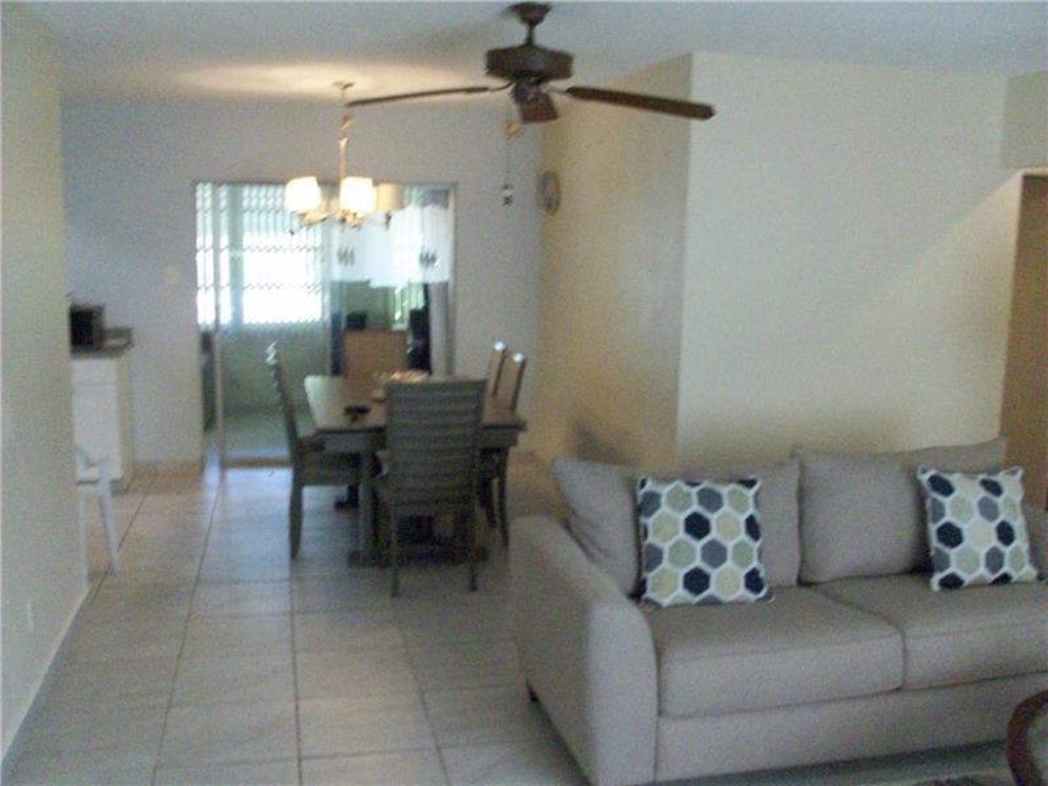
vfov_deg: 41.8
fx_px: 1029
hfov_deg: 54.0
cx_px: 524
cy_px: 393
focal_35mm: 34
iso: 452
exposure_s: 1/64
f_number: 2.8
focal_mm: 5.7
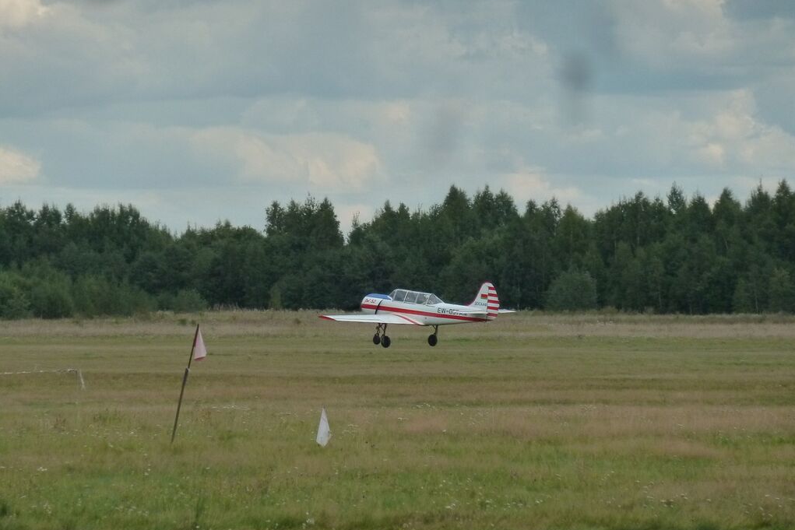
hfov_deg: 6.6
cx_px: 398
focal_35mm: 313
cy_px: 274
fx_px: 6913
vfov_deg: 4.4
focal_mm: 49.2
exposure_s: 1/1000
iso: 320
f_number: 4.9
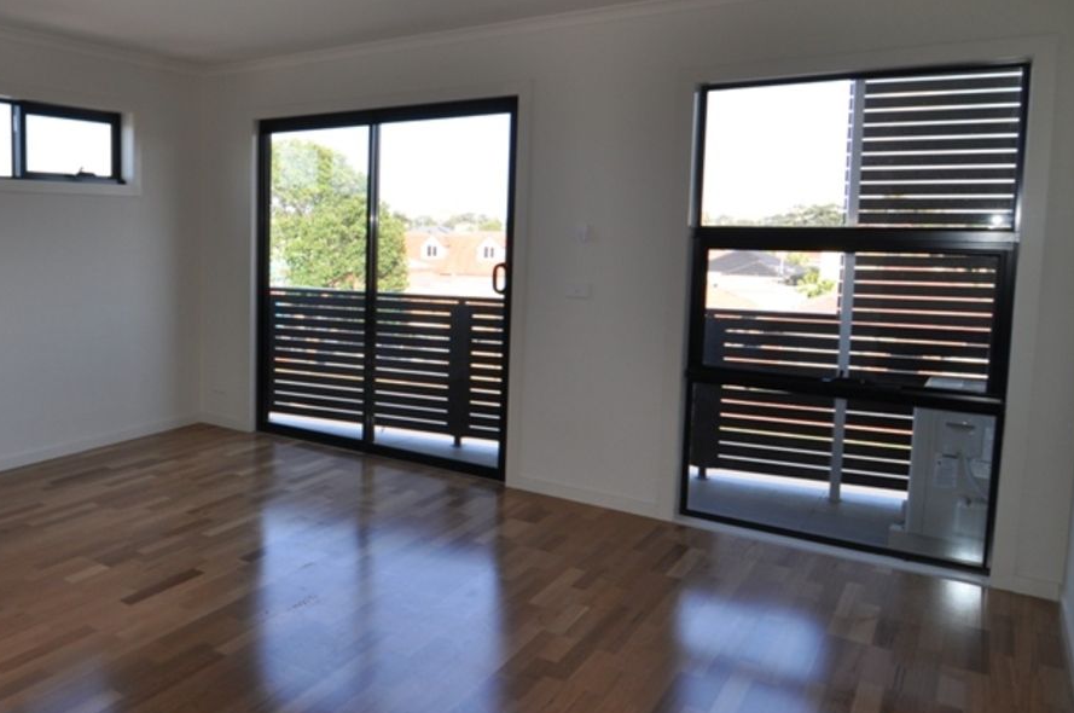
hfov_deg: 60.5
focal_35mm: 28
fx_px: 829
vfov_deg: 46.3
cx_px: 215
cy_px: 288
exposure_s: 1/200
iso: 200
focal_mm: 11
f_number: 4.5
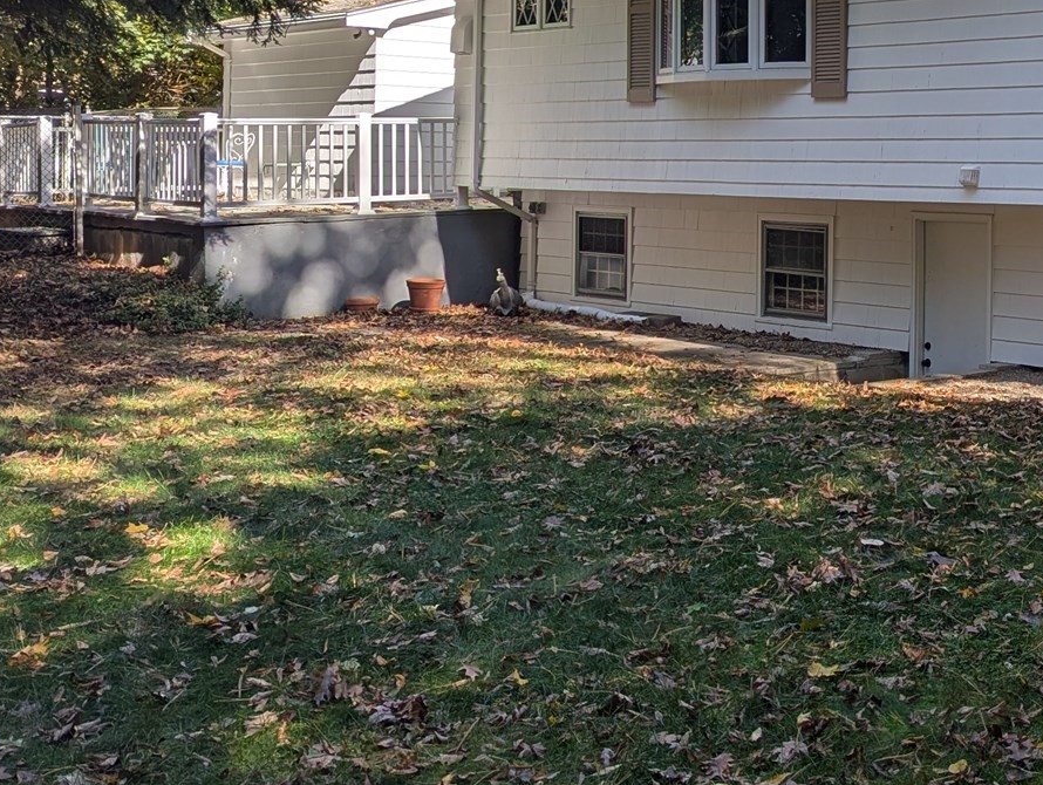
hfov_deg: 32.0
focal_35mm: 55
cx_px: 1055
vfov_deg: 26.2
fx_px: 1659
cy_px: 168
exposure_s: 1/1002
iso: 39
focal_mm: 6.81
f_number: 1.85
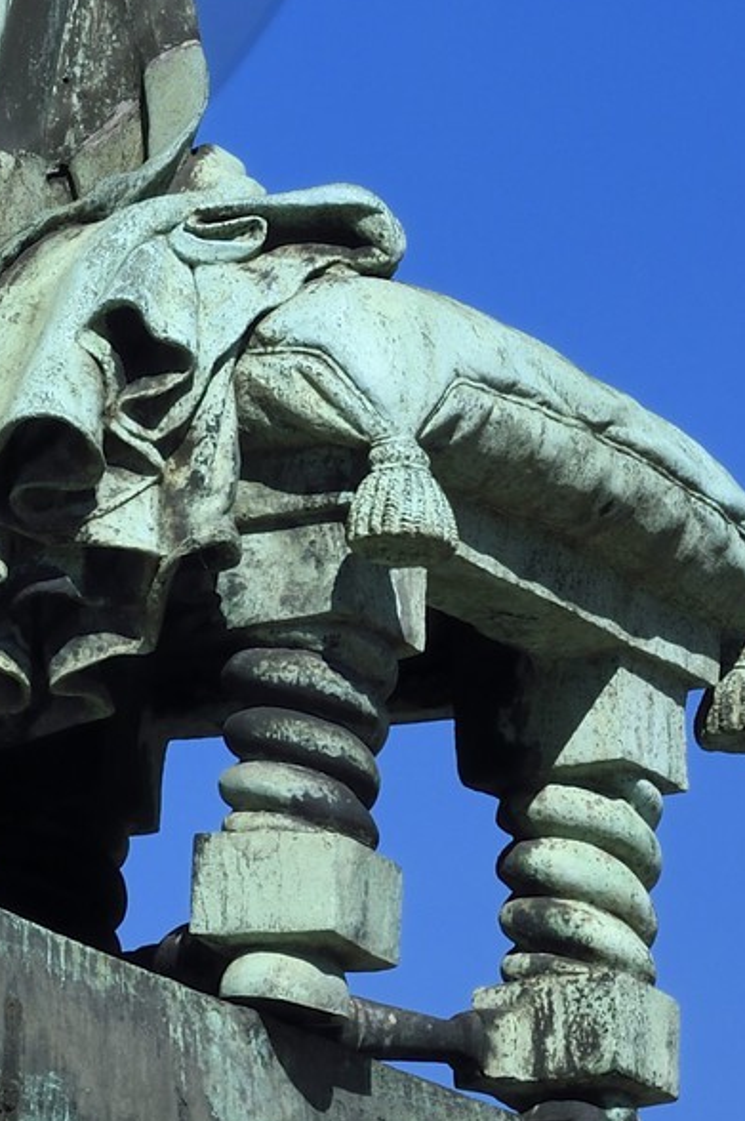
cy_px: -468
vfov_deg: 3.5
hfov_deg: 2.3
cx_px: -482
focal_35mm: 593
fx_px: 18439
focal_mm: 145
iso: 200
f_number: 14
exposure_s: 1/320
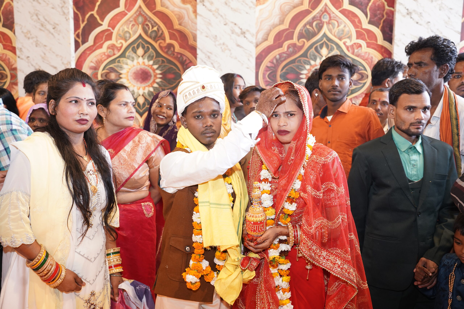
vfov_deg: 37.9
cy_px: 154
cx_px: 232
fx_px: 451
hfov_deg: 54.4
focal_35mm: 35
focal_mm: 35
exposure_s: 1/125
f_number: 4
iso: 1600
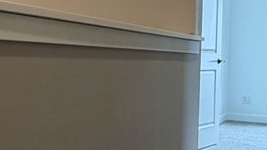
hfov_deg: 27.3
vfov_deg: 17.7
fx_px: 481
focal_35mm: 68
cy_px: 68
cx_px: -55
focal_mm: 2.22
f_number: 2.2
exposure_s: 1/120
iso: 200
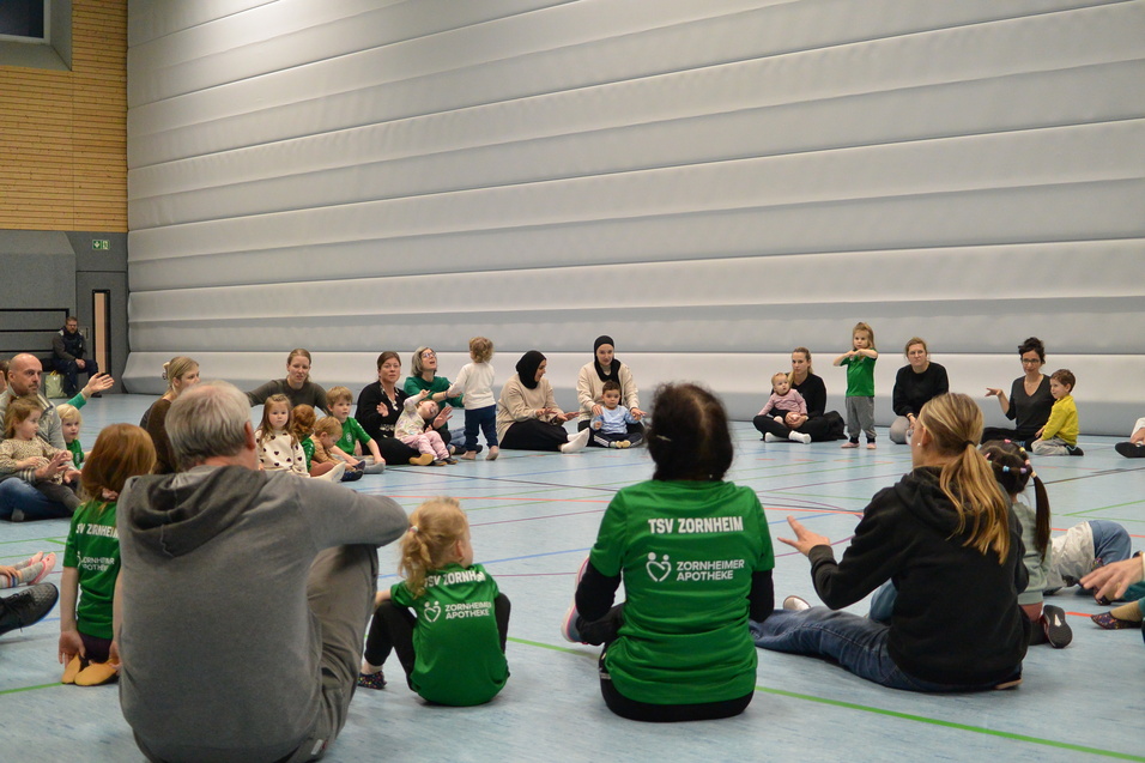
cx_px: 572
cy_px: 382
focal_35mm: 49
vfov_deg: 27.5
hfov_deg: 40.4
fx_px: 1558
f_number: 1.8
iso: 400
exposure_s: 1/200
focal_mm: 18.5
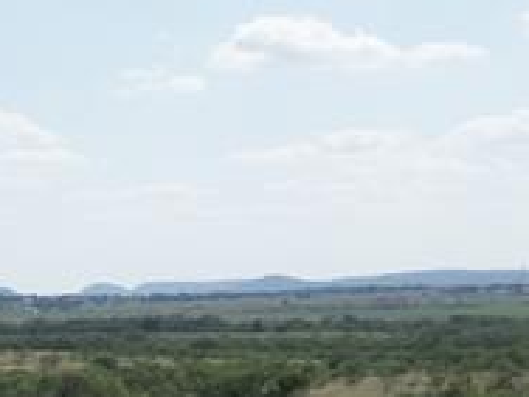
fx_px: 2002
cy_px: 991
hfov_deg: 14.4
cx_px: -163
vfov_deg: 9.8
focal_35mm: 131
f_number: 1.7
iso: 140
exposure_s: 1/5000
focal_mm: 6.72
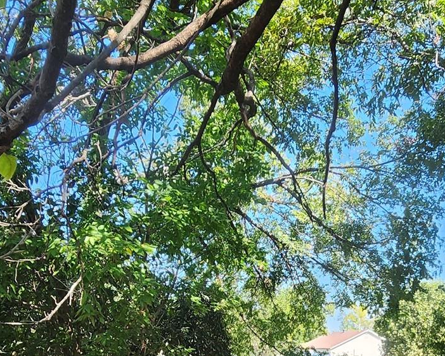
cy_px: 383
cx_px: 323
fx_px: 487
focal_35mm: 37
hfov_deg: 47.6
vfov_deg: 35.0
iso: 50
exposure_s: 1/214
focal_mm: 2.2
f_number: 2.2
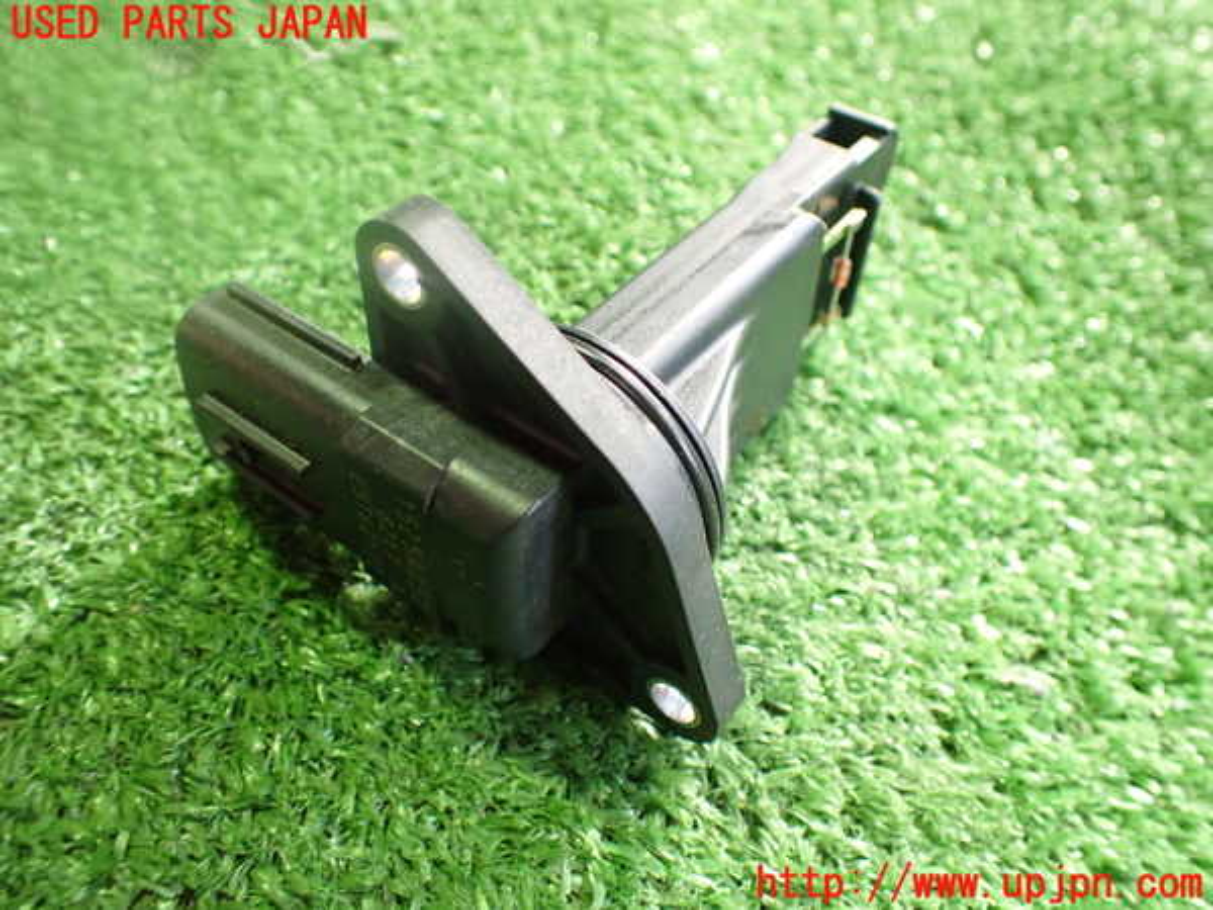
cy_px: 455
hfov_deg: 60.0
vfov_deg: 46.8
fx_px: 1051
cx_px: 606
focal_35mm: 30
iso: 800
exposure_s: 1/50
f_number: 2.3
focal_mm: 5.4
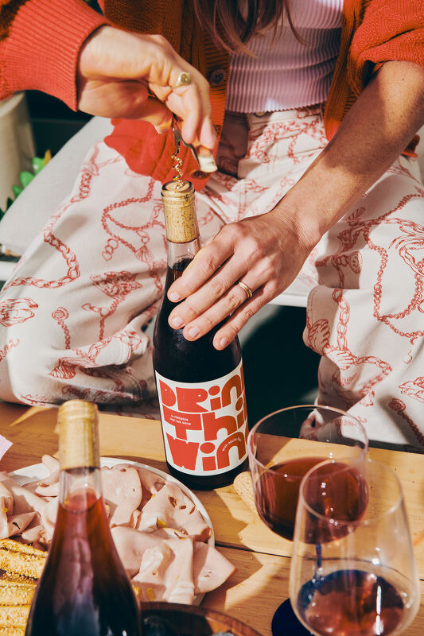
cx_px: 212
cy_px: 318
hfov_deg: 19.4
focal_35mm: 70
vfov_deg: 28.8
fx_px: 1237
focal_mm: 70
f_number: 8
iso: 200
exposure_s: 1/200
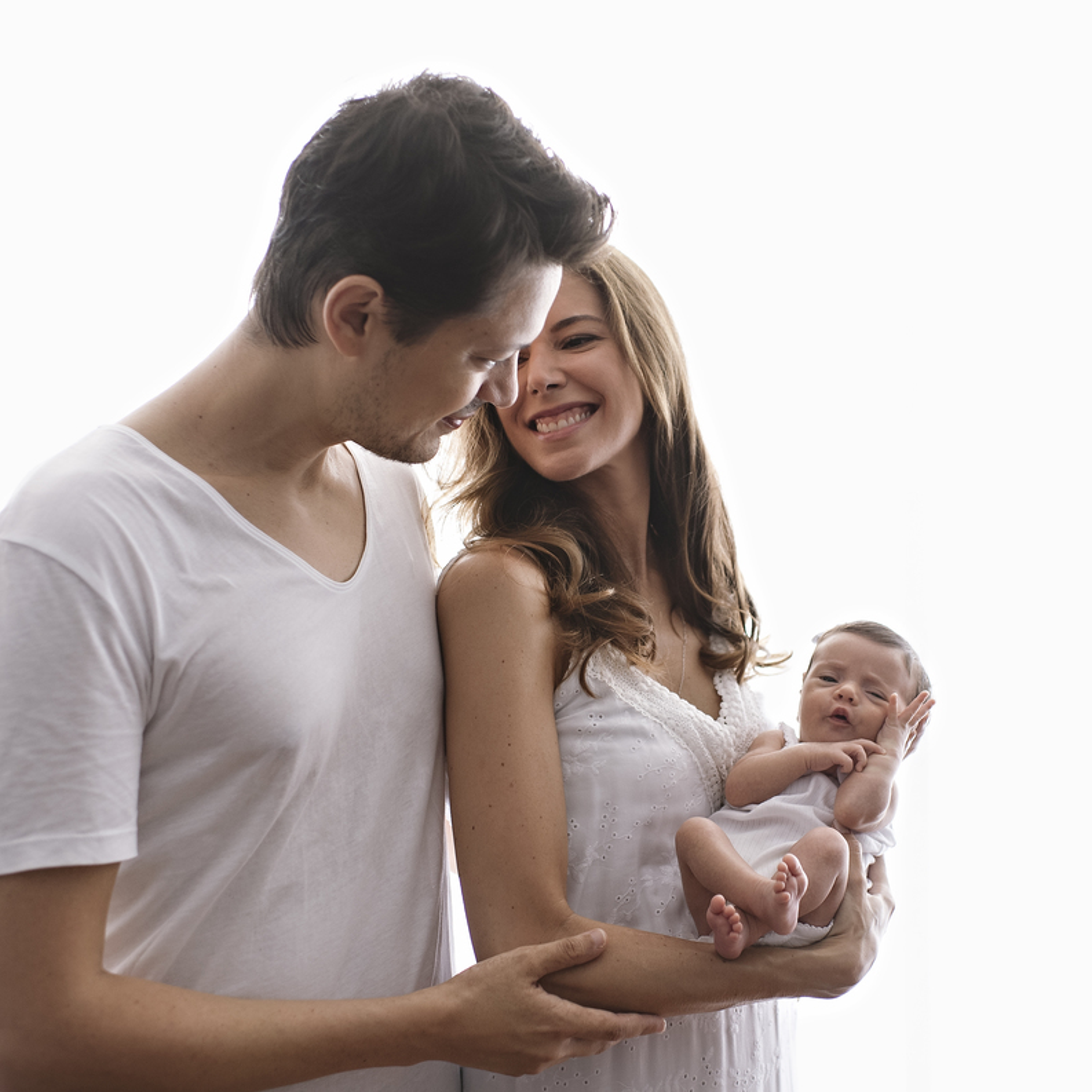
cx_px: 671
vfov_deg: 37.6
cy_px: 545
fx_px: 1606
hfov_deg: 37.4
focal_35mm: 45
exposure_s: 1/200
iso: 400
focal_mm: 35
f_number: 2.5
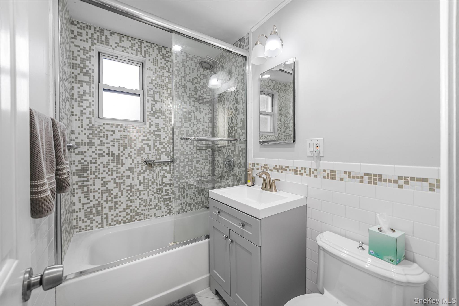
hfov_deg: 104.3
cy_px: 153
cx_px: 230
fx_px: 178
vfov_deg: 81.2
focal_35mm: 14
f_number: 9
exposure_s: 1/15
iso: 250
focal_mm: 14
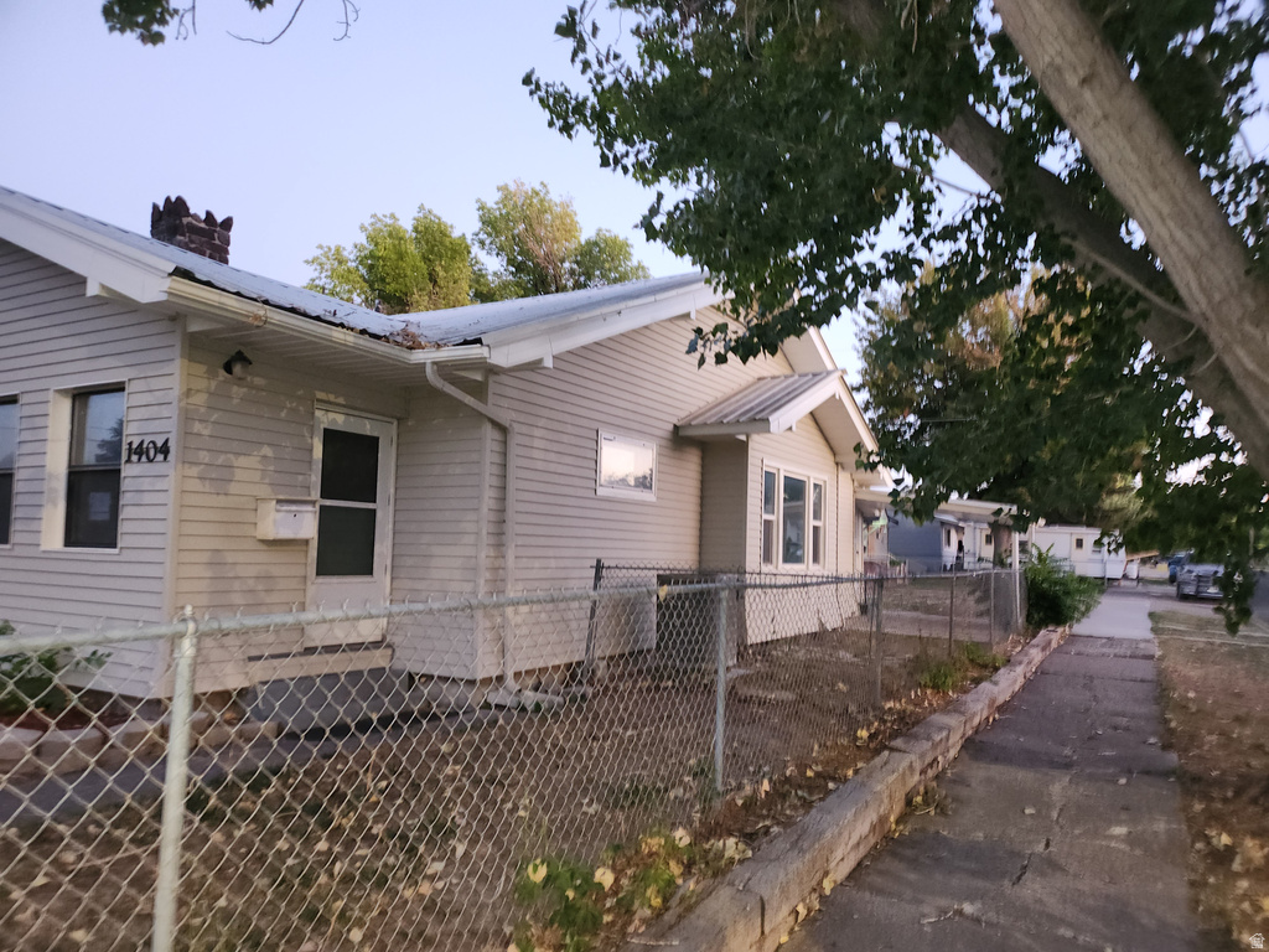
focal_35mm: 24
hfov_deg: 71.6
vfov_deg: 56.8
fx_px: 880
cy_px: 476
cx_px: 634
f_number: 1.8
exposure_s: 1/10
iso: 250
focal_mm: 5
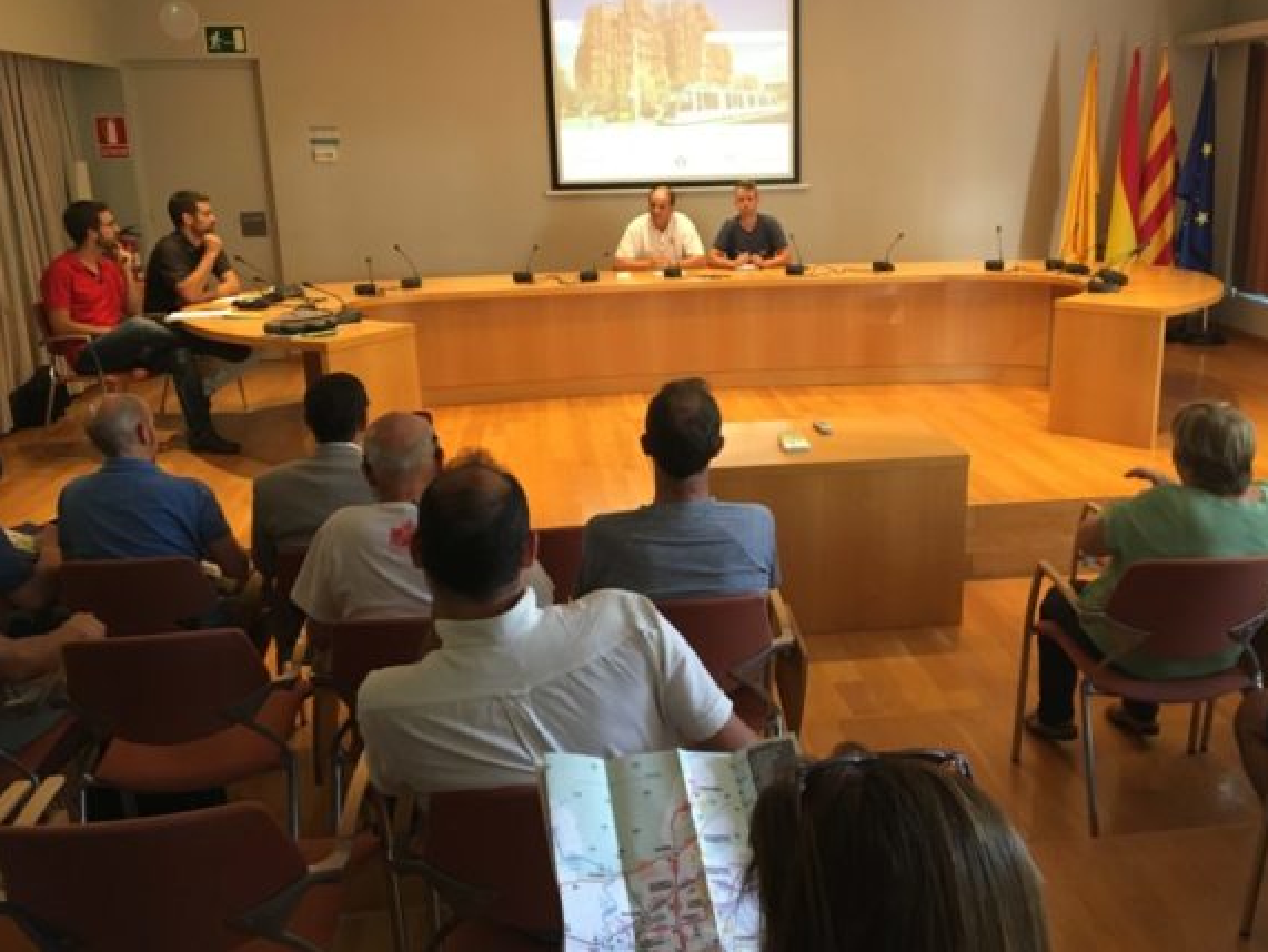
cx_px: 717
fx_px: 1210
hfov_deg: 55.1
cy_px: 466
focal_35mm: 33
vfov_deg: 43.0
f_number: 2.2
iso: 200
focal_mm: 4.15
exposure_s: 1/33
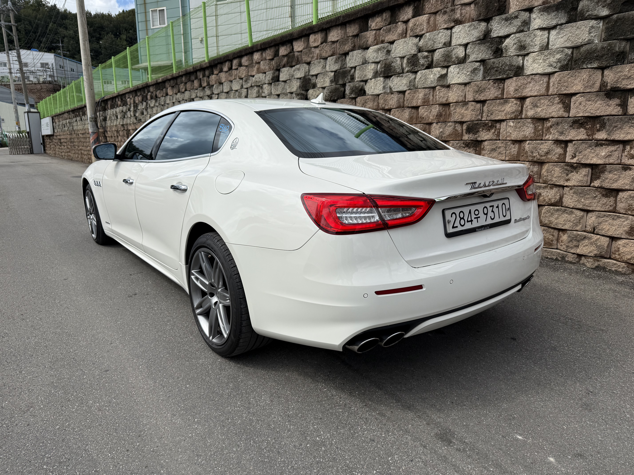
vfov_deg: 56.8
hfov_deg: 71.6
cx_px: 317
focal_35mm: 24
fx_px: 440
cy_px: 238
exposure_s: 1/6711
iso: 80
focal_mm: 6.76
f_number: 1.78
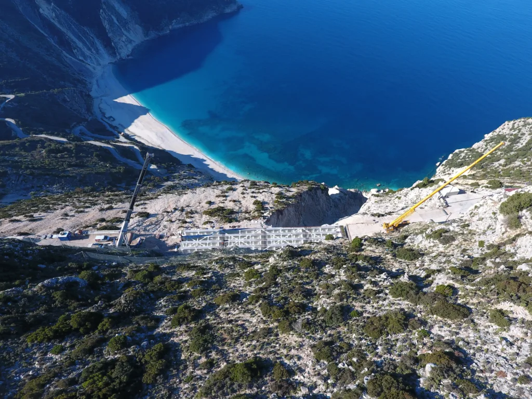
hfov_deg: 81.7
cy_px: 200
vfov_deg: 66.0
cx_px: 266
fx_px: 307
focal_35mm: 20
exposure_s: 1/546
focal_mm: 3.61
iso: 100
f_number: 2.8
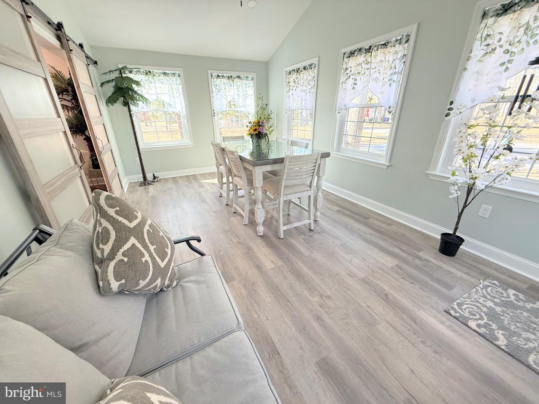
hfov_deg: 102.1
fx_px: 218
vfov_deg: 85.7
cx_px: 270
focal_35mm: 14
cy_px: 202
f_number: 2.2
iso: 250
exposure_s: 1/99
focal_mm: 2.22
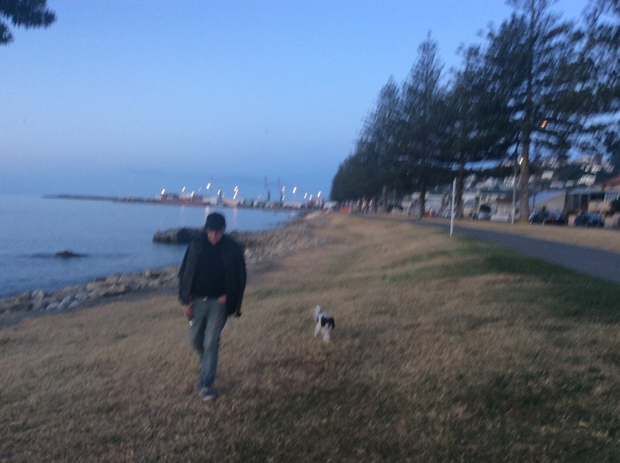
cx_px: 310
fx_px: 572
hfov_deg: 56.9
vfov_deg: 44.1
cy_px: 232
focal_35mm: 32
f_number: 2.4
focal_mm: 3.3
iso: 32
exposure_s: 1/25
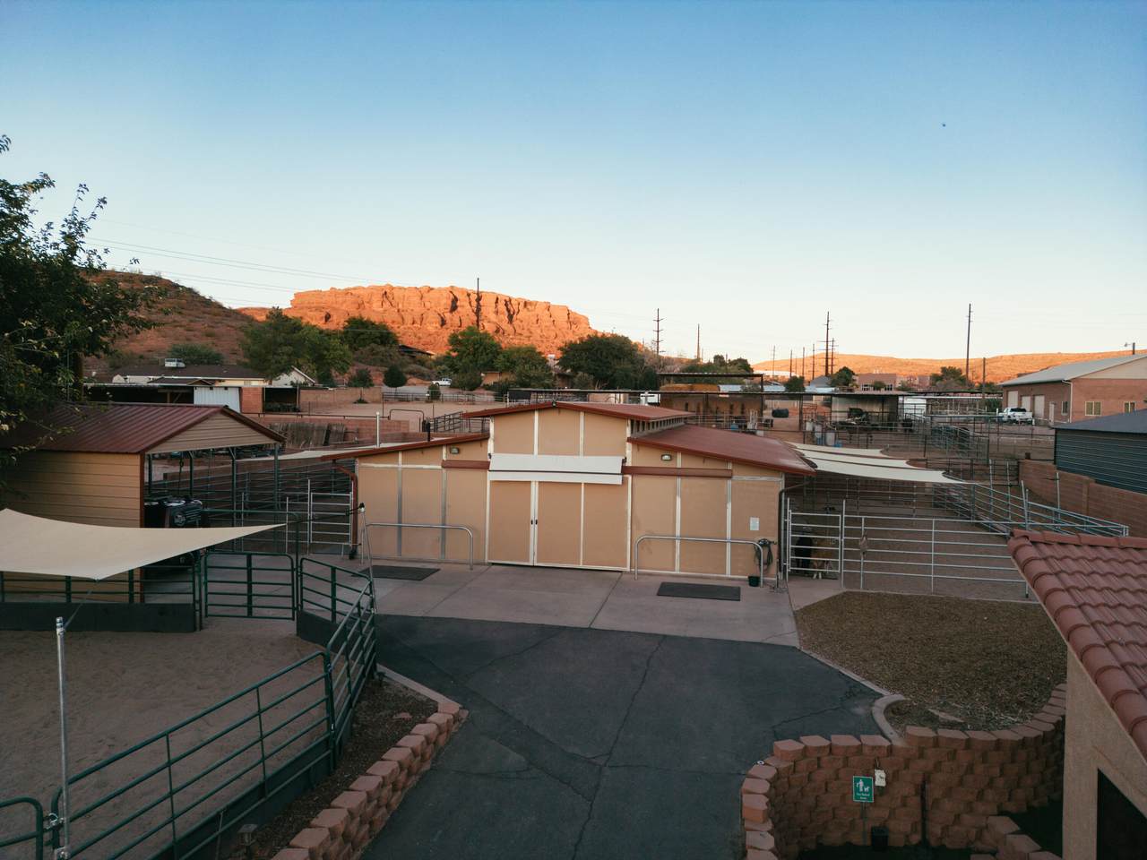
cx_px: 574
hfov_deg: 71.6
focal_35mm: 24
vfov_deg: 56.8
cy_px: 430
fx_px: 795
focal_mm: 6.72
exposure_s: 1/400
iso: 100
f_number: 1.7
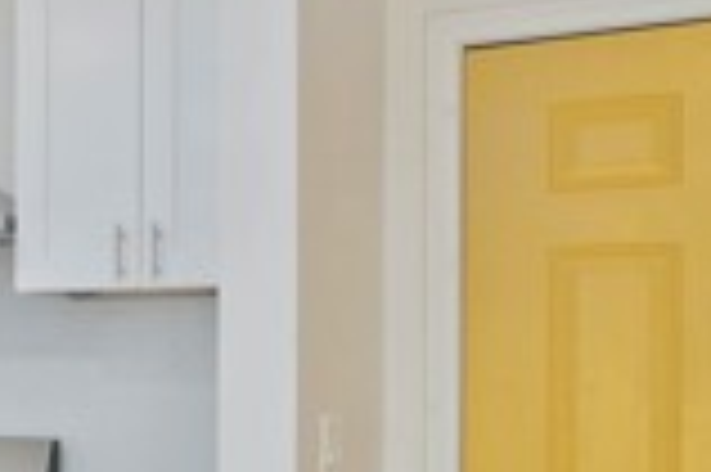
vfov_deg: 20.8
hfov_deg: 26.6
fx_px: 1282
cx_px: -198
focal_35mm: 65
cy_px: 321
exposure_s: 1/400
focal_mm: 16
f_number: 5.6
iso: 400
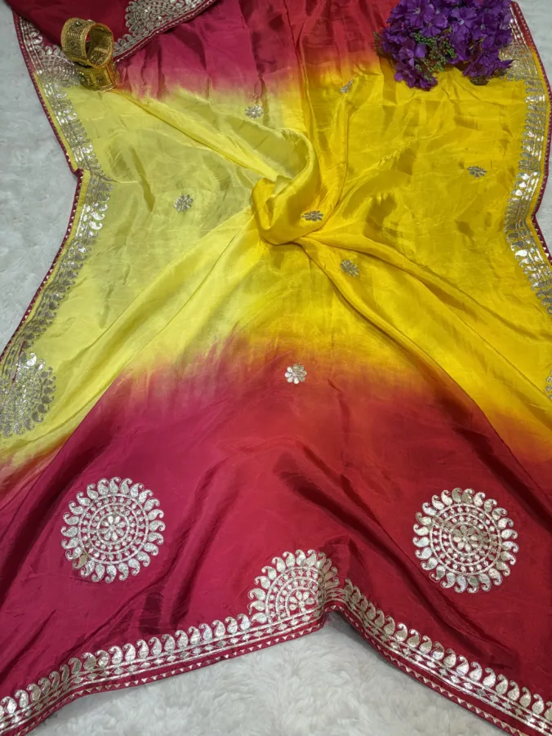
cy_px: 368
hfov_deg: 53.1
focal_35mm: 26
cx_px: 276
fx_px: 553
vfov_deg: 67.3
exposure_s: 1/108
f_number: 1.6
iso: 40
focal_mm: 5.96
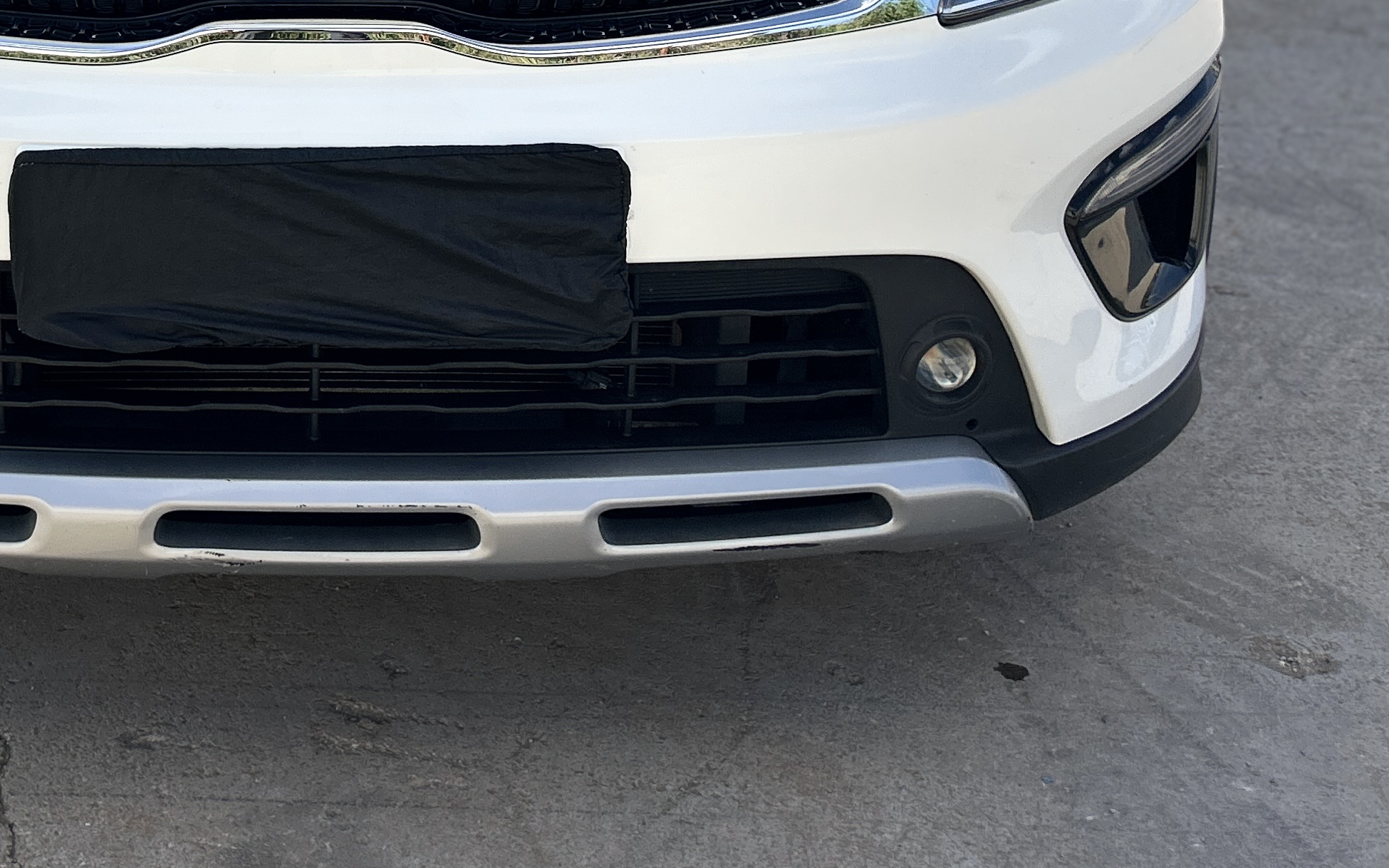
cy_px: -133
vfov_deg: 21.4
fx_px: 2157
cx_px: 189
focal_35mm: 57
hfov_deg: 34.1
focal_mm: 5.7
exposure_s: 1/5587
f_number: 1.5
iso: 50
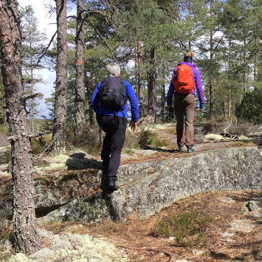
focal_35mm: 44
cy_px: 166
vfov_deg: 38.1
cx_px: 221
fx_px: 377
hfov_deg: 36.6
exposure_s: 1/916
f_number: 2.2
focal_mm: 4.15
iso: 25
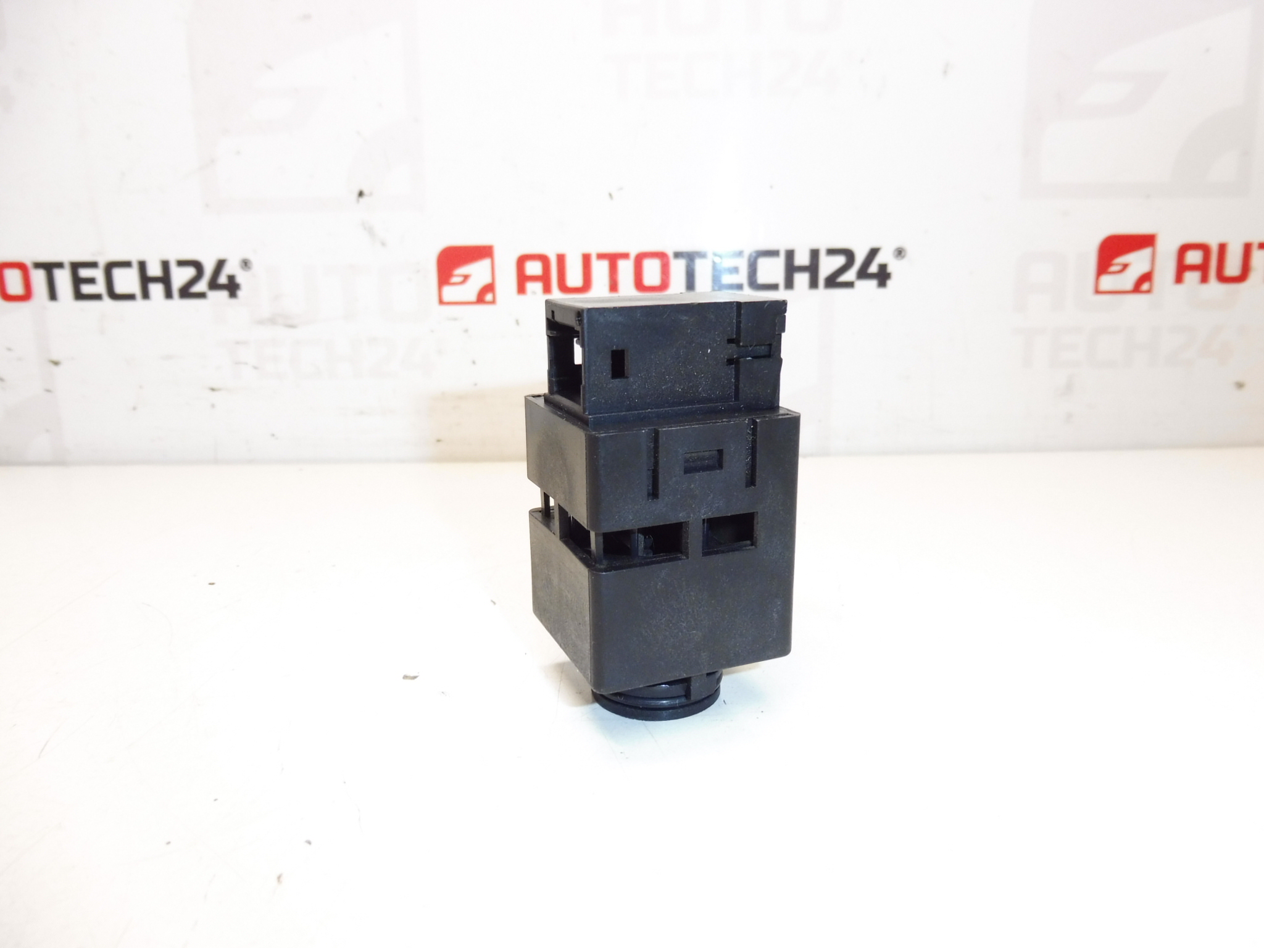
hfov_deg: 71.6
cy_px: 474
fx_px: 876
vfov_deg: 56.8
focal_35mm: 24
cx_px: 632
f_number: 3.5
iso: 200
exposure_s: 1/100
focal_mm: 4.3
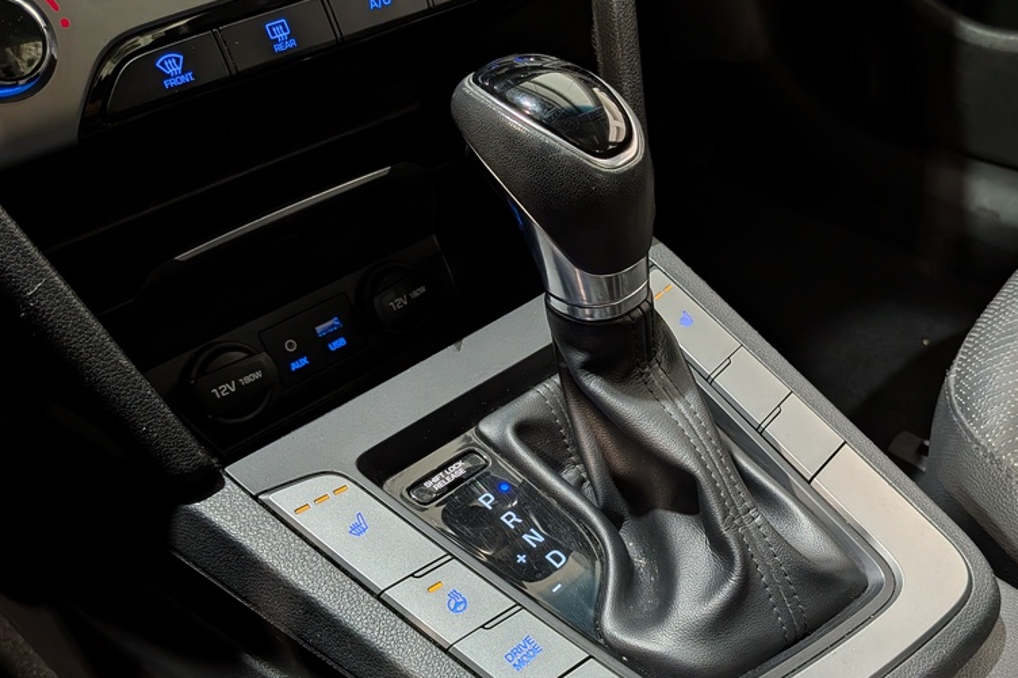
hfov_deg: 55.6
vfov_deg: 38.7
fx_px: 961
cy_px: 415
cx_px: 577
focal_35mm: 34
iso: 102
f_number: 1.7
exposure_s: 1/100
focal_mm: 4.53
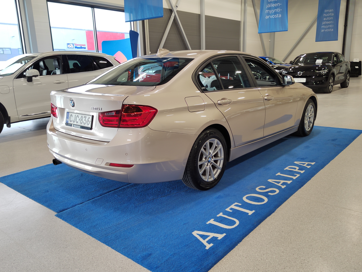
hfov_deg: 63.4
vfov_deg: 49.7
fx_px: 293
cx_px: 181
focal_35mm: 28
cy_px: 136
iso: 331
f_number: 1.9
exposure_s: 1/100
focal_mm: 5.52
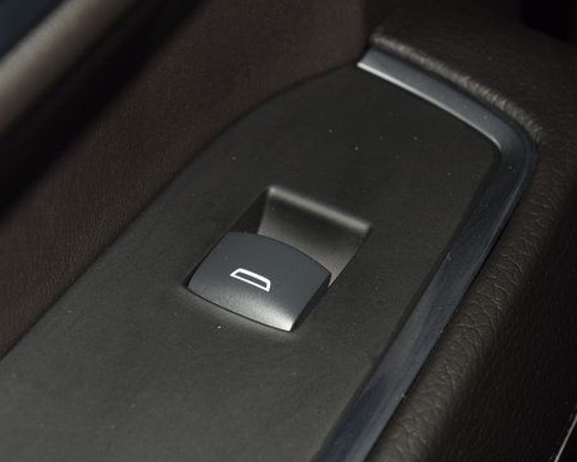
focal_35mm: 138
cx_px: 247
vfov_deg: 11.2
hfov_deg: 13.9
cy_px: 251
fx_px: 2358
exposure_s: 1/125
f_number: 8
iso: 100
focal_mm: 70
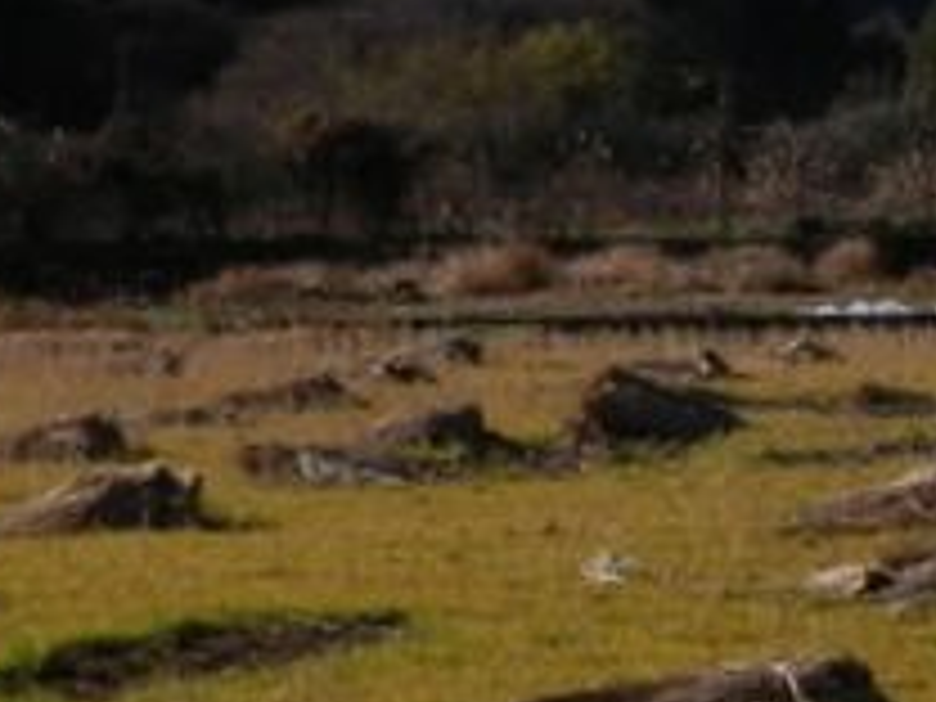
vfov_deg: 11.7
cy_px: 396
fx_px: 3434
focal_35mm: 127
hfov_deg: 15.2
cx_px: 940
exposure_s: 1/160
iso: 80
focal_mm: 6
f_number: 9.7
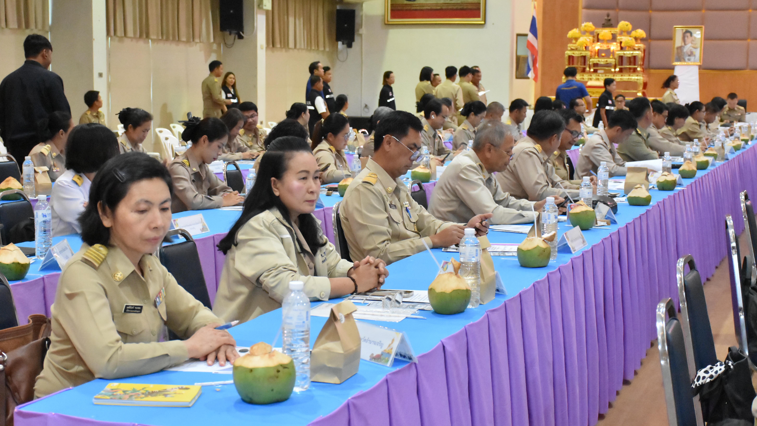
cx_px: 369
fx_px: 1244
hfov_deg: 33.8
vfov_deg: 19.4
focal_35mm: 62
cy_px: 225
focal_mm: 38
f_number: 5.6
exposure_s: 1/250
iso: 6400
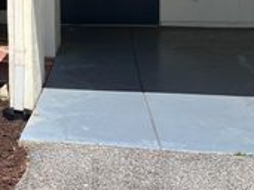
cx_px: -58
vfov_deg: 18.7
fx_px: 557
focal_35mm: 76
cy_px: -10
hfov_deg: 23.3
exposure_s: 1/4016
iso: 50
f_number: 1.6
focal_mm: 5.1
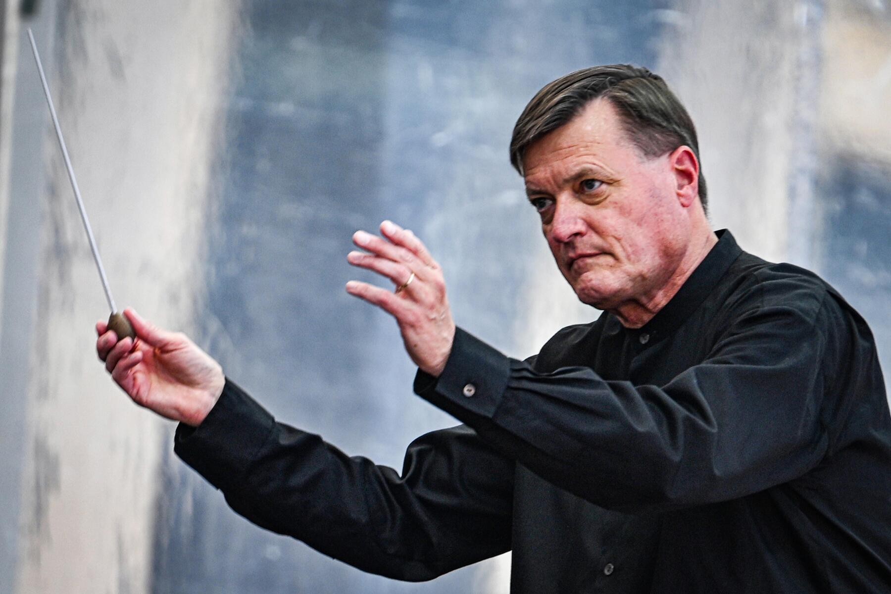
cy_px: 297
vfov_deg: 2.5
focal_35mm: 560
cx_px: 446
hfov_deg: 3.7
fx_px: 13859
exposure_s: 1/250
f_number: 8
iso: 400
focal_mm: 560
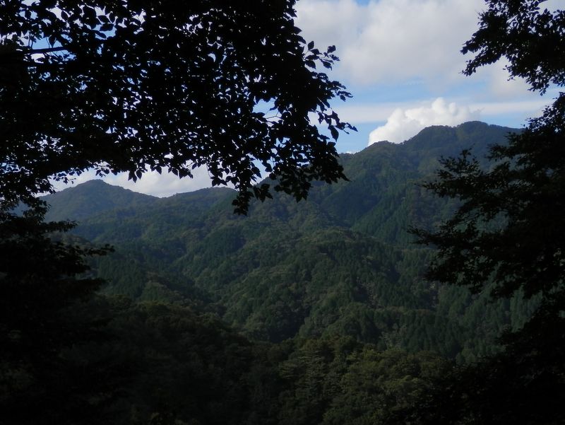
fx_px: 604
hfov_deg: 50.1
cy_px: 212
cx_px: 282
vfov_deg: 38.7
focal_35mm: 37
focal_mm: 6.6
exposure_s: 1/125
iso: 80
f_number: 10.1
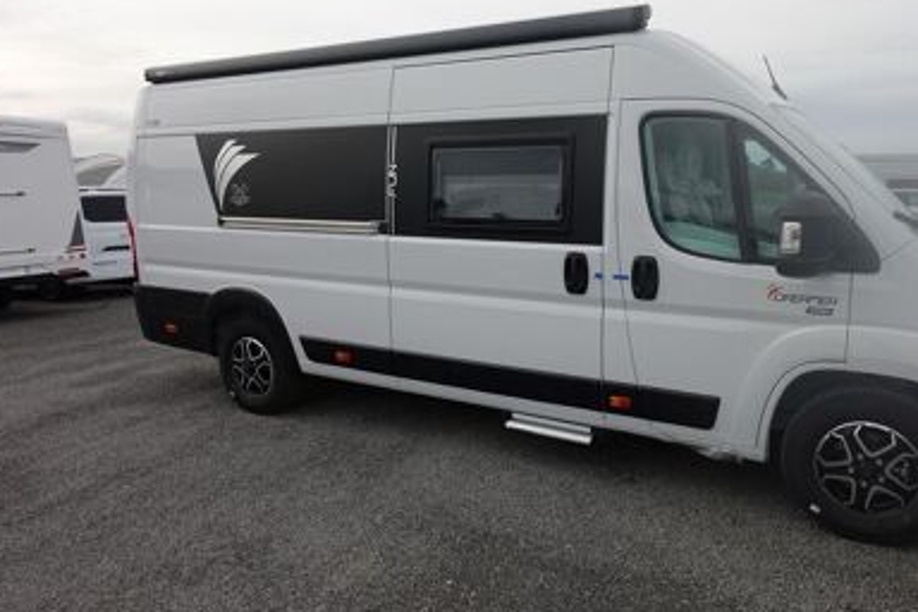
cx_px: 557
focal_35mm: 25
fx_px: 637
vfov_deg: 51.2
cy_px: 280
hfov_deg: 70.7
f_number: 2
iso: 125
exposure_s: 1/2000
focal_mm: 7.6
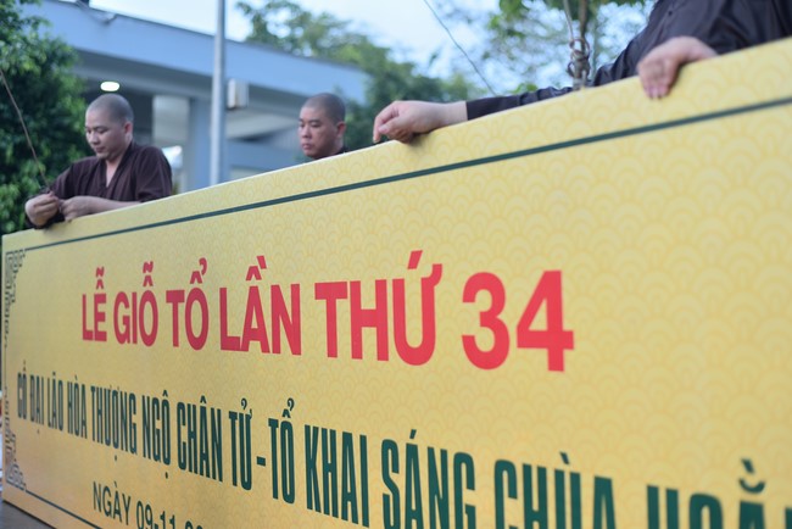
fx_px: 1100
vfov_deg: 27.0
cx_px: 396
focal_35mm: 50
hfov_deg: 39.6
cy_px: 264
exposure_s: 1/125
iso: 200
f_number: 2.2
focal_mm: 50
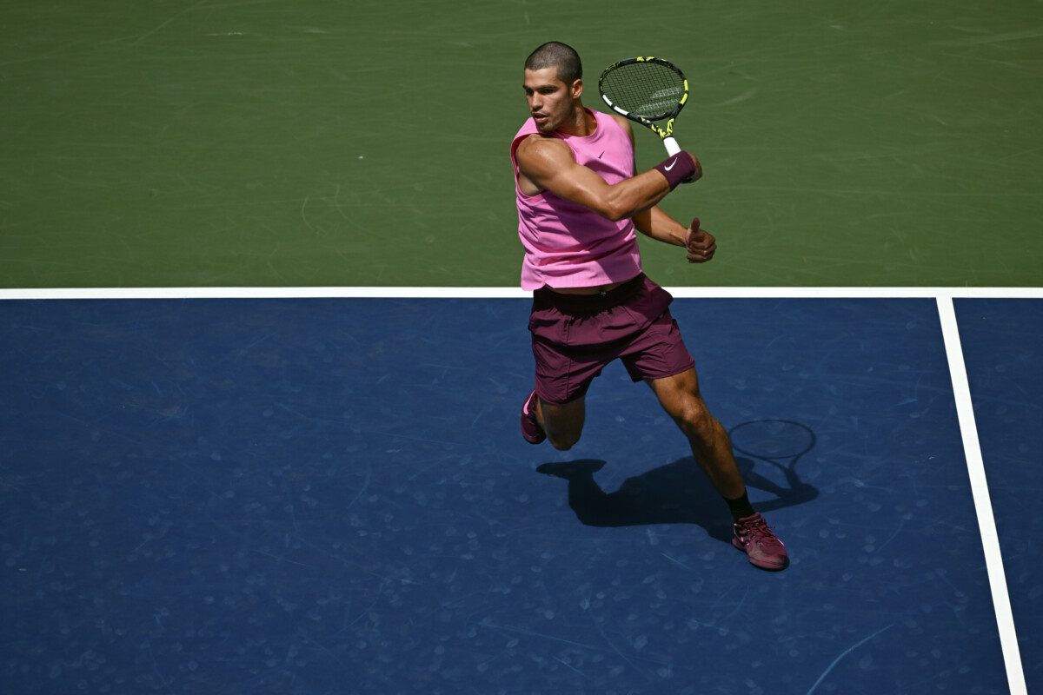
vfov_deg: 2.3
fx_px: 17382
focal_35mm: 600
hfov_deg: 3.4
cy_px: 348
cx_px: 522
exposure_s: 1/2000
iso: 400
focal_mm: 600
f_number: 6.3
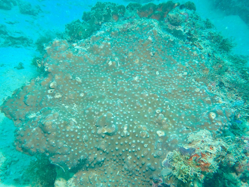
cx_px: 124
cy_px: 94
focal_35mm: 25
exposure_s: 1/100
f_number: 2.8
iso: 200
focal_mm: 4.5
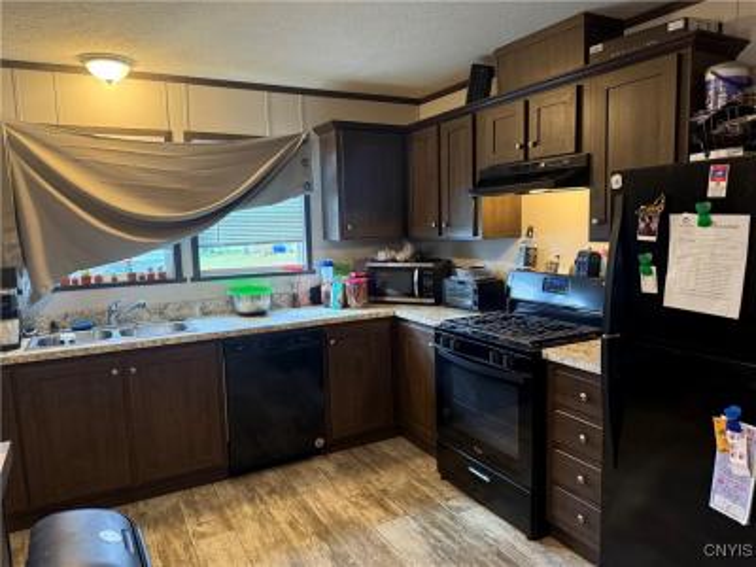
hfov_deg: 71.6
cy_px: 284
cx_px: 378
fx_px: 524
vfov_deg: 56.8
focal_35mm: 24
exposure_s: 1/60
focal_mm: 6.76
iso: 500
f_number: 1.78
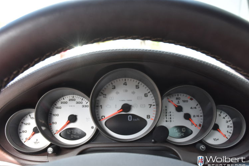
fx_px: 235
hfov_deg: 55.8
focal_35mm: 34
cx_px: 122
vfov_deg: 38.9
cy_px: 85
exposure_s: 1/160
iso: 800
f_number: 6.3
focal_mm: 22
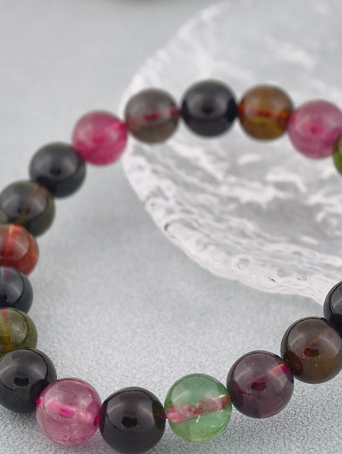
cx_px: 191
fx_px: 2104
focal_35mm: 160
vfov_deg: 12.3
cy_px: 186
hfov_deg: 9.3
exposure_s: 1/160
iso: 125
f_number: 2.67
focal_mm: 22.48
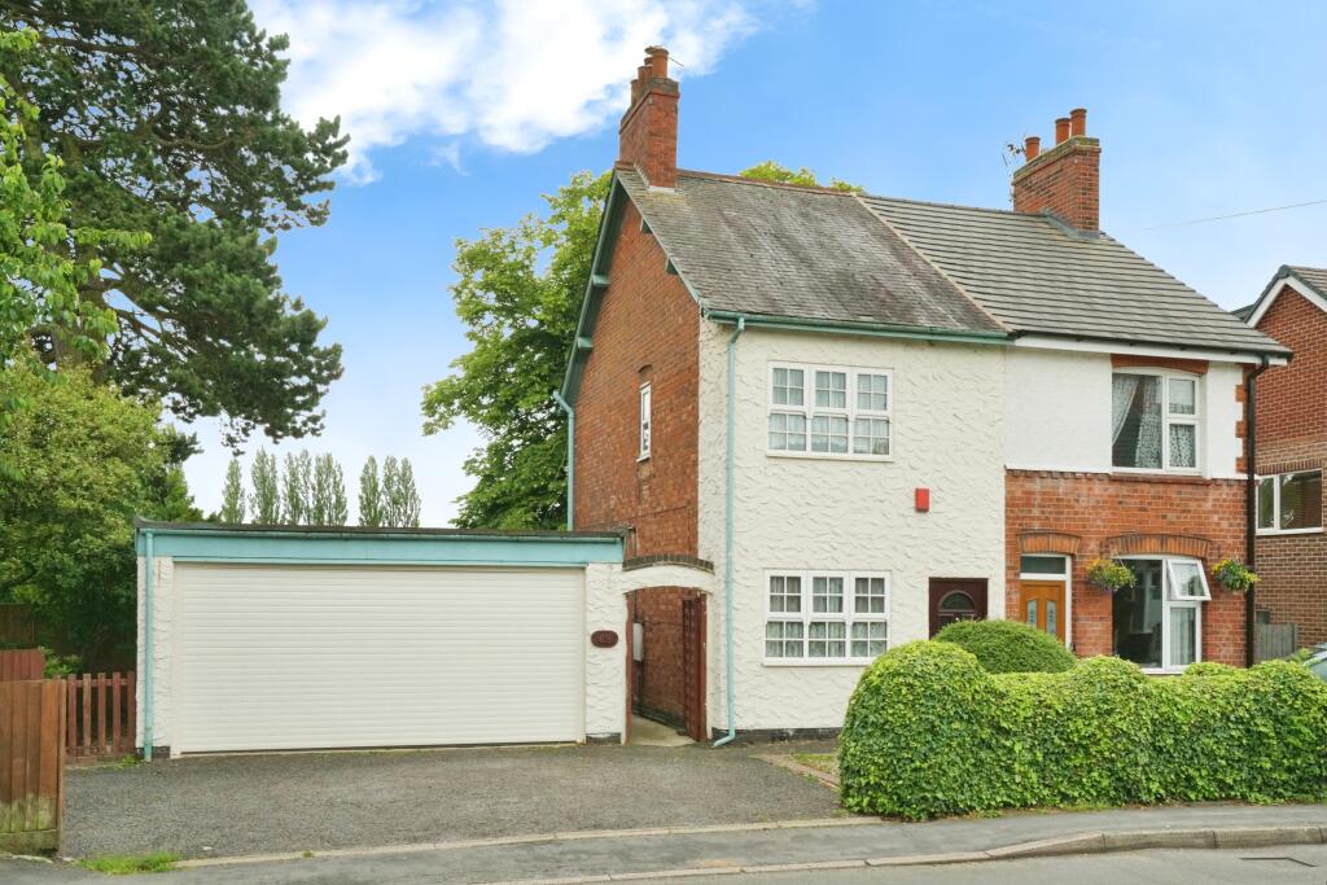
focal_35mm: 33
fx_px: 1217
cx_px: 664
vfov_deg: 40.0
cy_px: 442
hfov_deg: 57.2
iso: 2000
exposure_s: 1/320
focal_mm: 33
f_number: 18
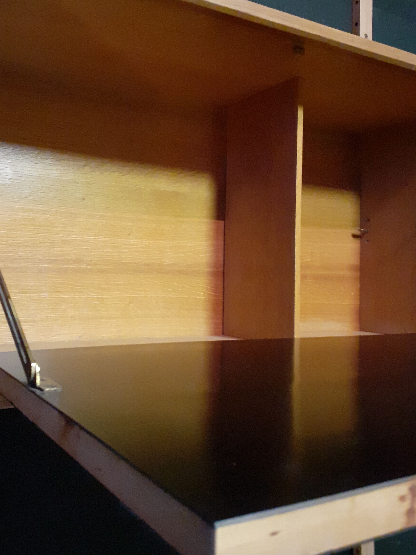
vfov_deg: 53.9
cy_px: 251
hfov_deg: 41.6
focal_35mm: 34
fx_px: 545
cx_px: 164
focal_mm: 3.6
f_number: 1.9
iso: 640
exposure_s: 1/20
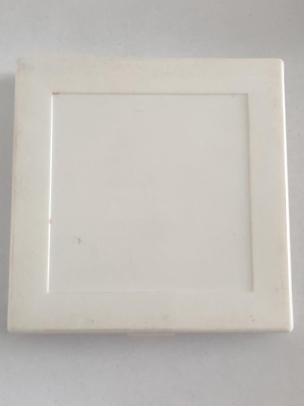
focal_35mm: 54
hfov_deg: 27.0
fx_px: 632
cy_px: 203
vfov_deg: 35.5
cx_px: 152
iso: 1250
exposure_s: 1/33
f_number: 1.95
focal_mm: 5.52
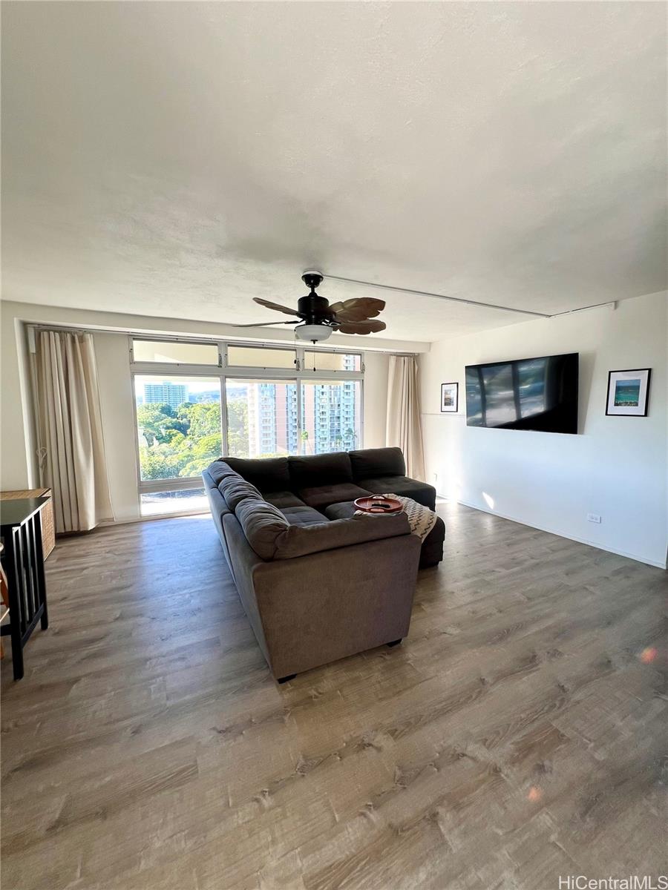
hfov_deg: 89.9
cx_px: 334
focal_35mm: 13
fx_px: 334
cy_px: 445
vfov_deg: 106.2
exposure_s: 1/109
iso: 32
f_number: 1.8
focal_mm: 1.57
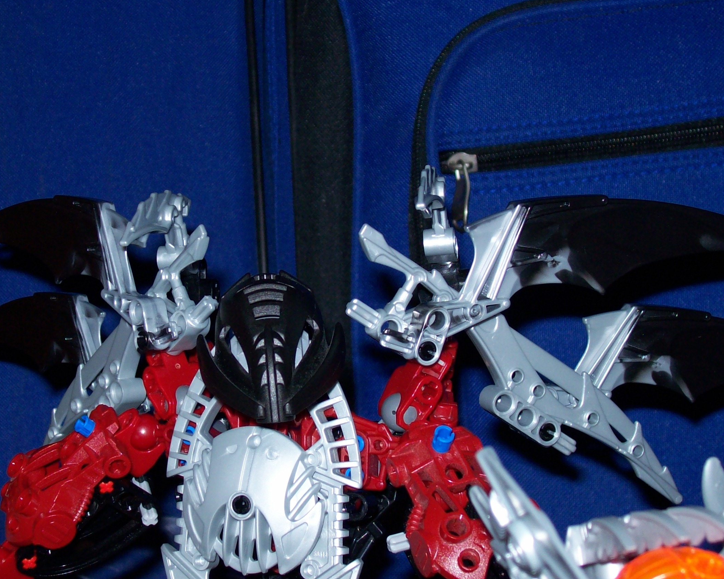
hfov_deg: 25.7
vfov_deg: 20.7
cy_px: 270
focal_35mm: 74
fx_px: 1585
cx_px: 288
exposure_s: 1/84.5
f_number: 3.4
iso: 80
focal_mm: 9.4
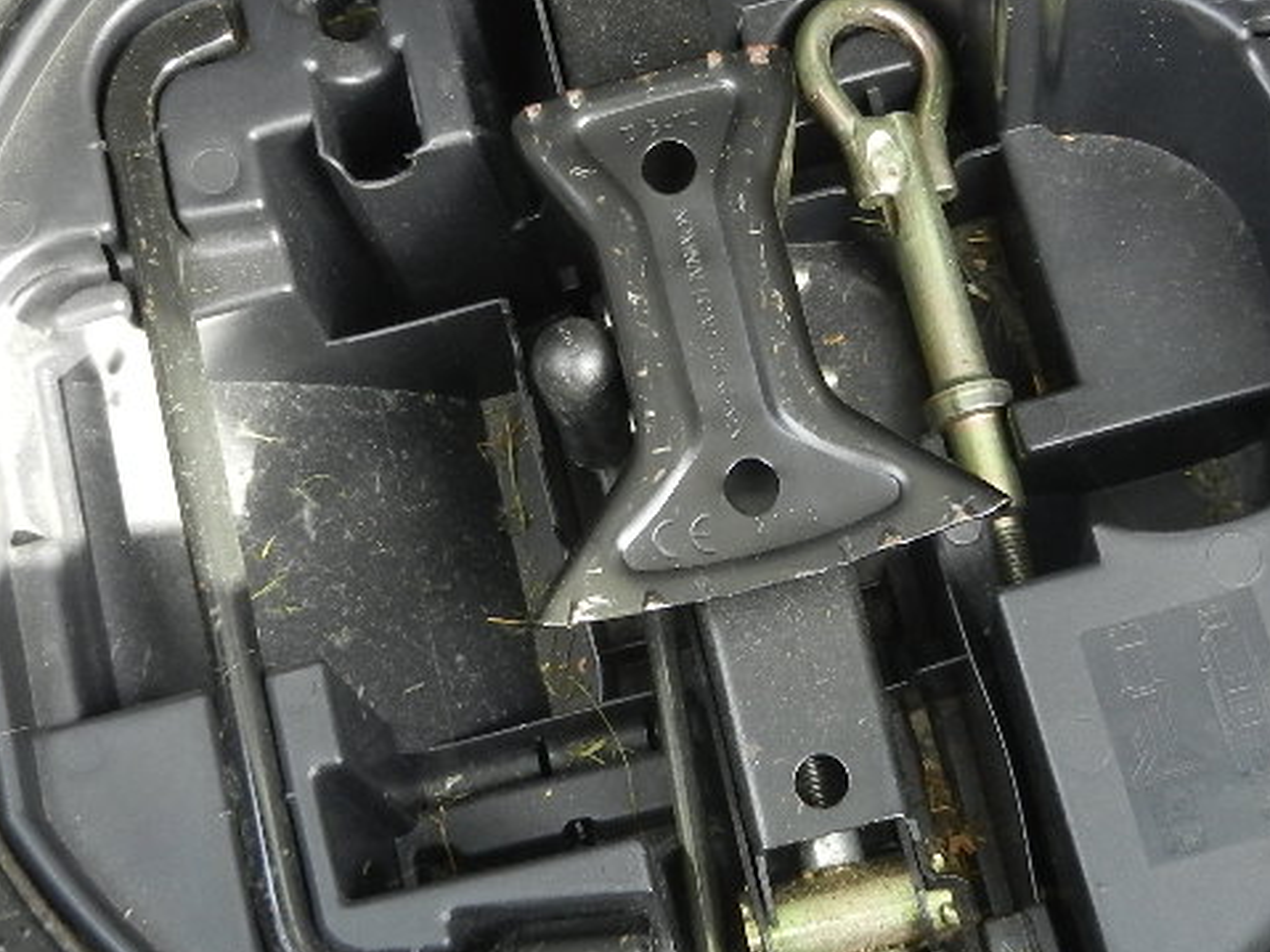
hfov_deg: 31.1
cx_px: 774
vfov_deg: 23.6
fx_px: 2274
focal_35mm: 62
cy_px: 602
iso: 200
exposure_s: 1/30
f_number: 3.6
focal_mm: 5.1
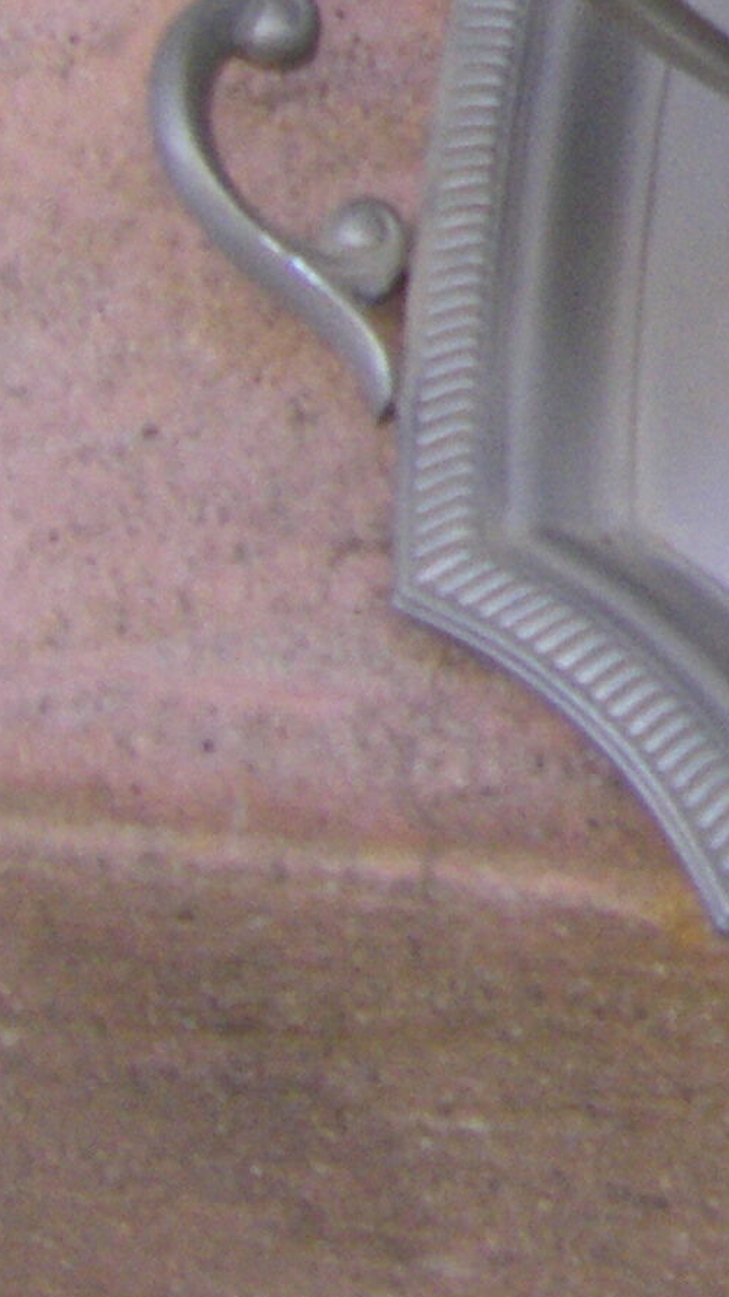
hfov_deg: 7.5
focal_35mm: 151
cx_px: 1790
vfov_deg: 13.8
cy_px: -235
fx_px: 5193
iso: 200
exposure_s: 1/50
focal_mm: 6.3
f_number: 3.5
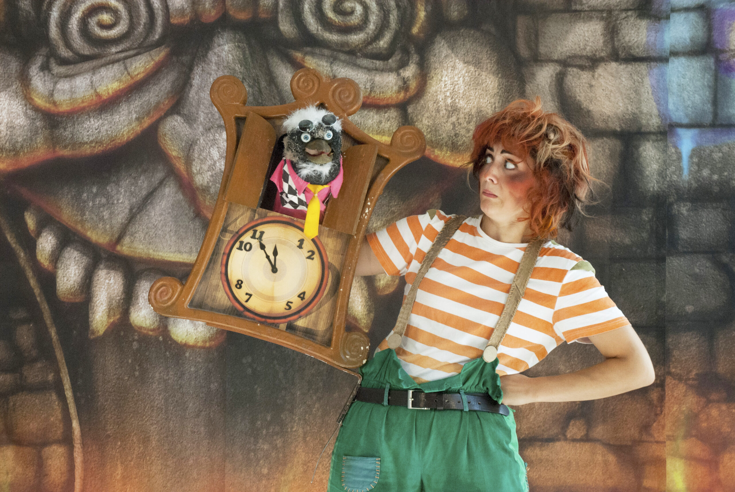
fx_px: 1073
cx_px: 368
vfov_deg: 25.8
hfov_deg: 37.8
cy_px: 246
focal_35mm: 52
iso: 800
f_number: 7.1
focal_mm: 35
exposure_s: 1/125
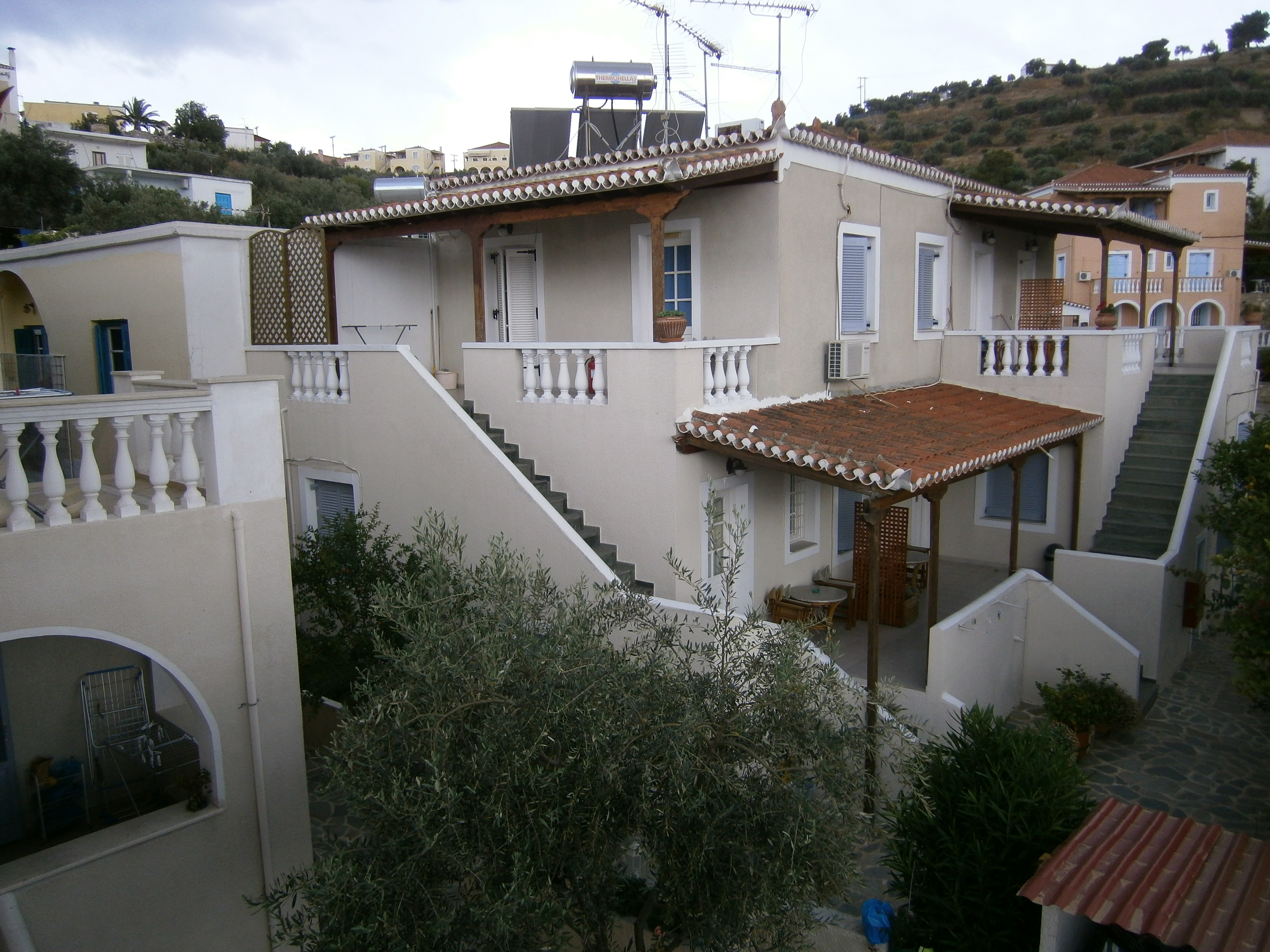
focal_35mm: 26
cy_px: 476
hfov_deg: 67.3
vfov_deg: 53.1
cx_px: 635
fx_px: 954
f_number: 2.8
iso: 80
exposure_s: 1/160
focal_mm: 4.7
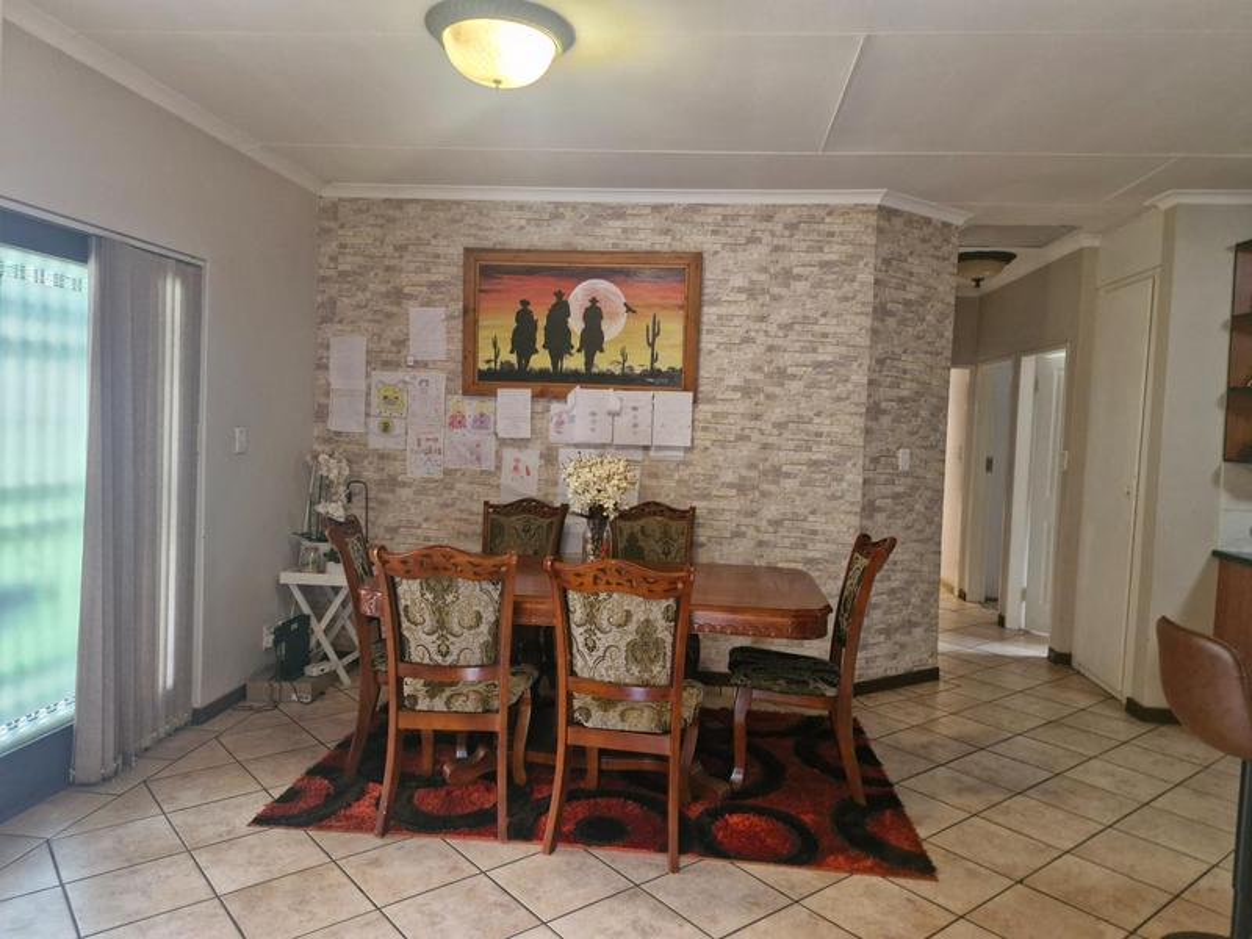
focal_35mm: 23
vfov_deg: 58.9
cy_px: 470
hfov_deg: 73.9
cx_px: 626
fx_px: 832
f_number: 1.8
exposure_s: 1/50
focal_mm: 5.54
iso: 640
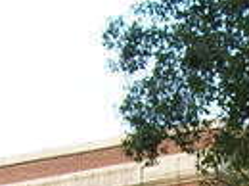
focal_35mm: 228
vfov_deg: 6.2
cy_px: 453
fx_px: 1637
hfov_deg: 8.4
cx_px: 410
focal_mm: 9.3
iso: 60
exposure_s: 1/30
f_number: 3.1
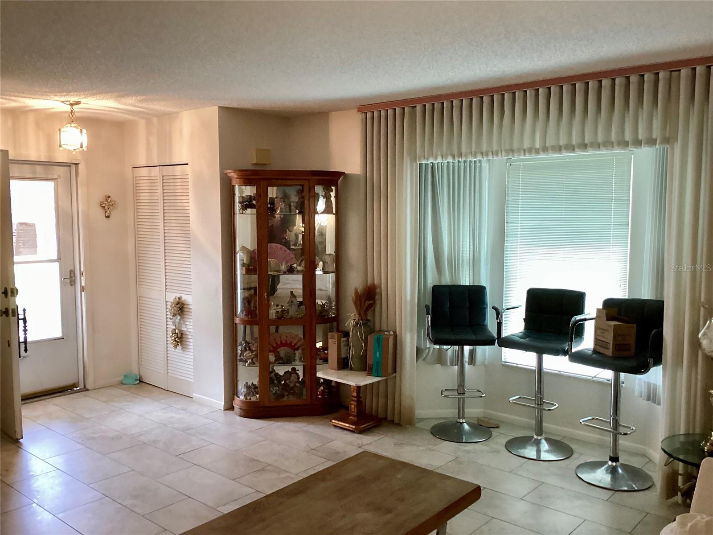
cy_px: 268
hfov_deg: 58.4
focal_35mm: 31
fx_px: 639
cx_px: 356
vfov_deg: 45.4
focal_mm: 3.3
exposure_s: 1/50
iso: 200
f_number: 2.4
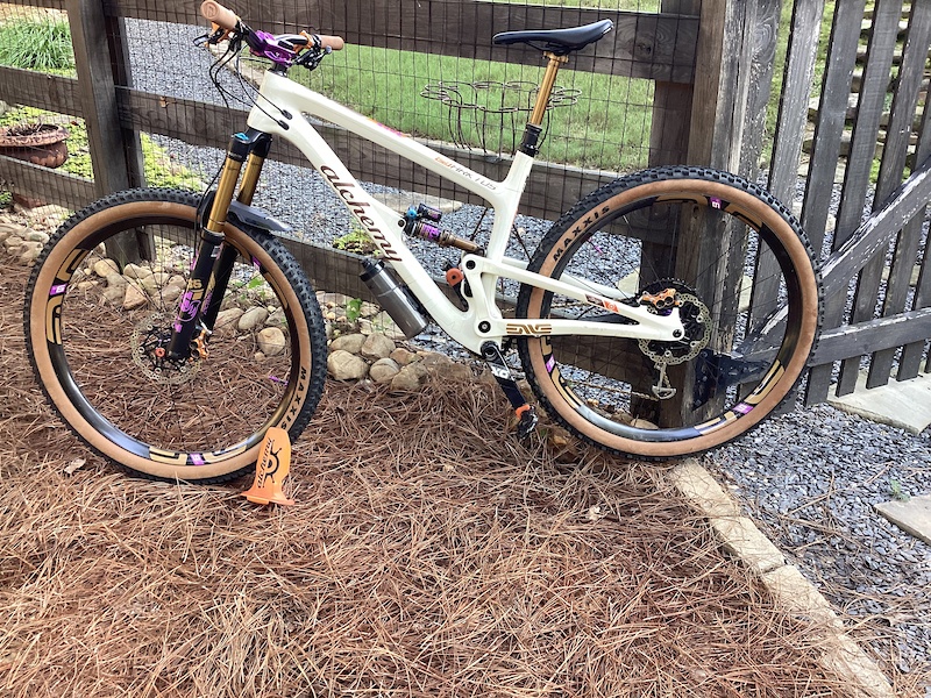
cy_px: 349
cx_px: 466
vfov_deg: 45.4
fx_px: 834
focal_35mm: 31
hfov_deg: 58.4
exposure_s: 1/60
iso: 64
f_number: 2.4
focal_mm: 3.3
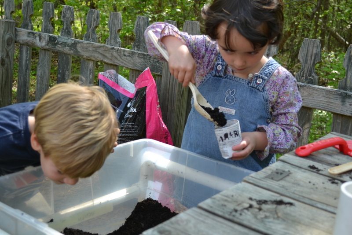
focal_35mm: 52
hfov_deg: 37.8
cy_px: 118
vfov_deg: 25.8
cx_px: 176
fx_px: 513
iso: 125
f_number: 5.6
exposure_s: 1/125
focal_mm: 35
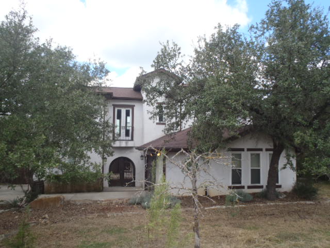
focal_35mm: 28
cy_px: 124
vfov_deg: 49.7
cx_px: 165
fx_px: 267
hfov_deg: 63.4
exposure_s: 1/250
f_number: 3.9
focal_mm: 5
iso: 100
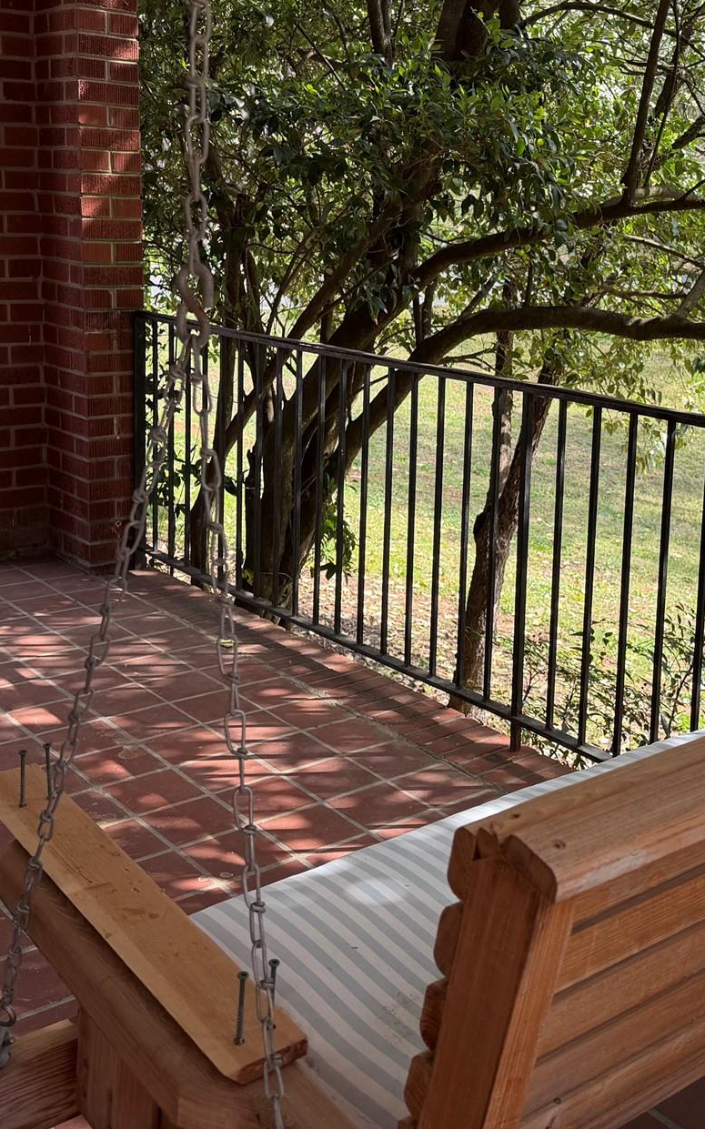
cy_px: 434
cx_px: 509
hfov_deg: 30.1
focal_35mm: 42
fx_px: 1292
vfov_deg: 46.8
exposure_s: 1/580
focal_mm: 6.76
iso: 80
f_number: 1.78
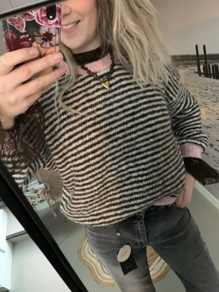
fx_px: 219
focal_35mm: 26
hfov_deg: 53.1
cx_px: 110
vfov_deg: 67.3
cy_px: 146
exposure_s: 1/23
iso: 800
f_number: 1.8
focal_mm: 4.25
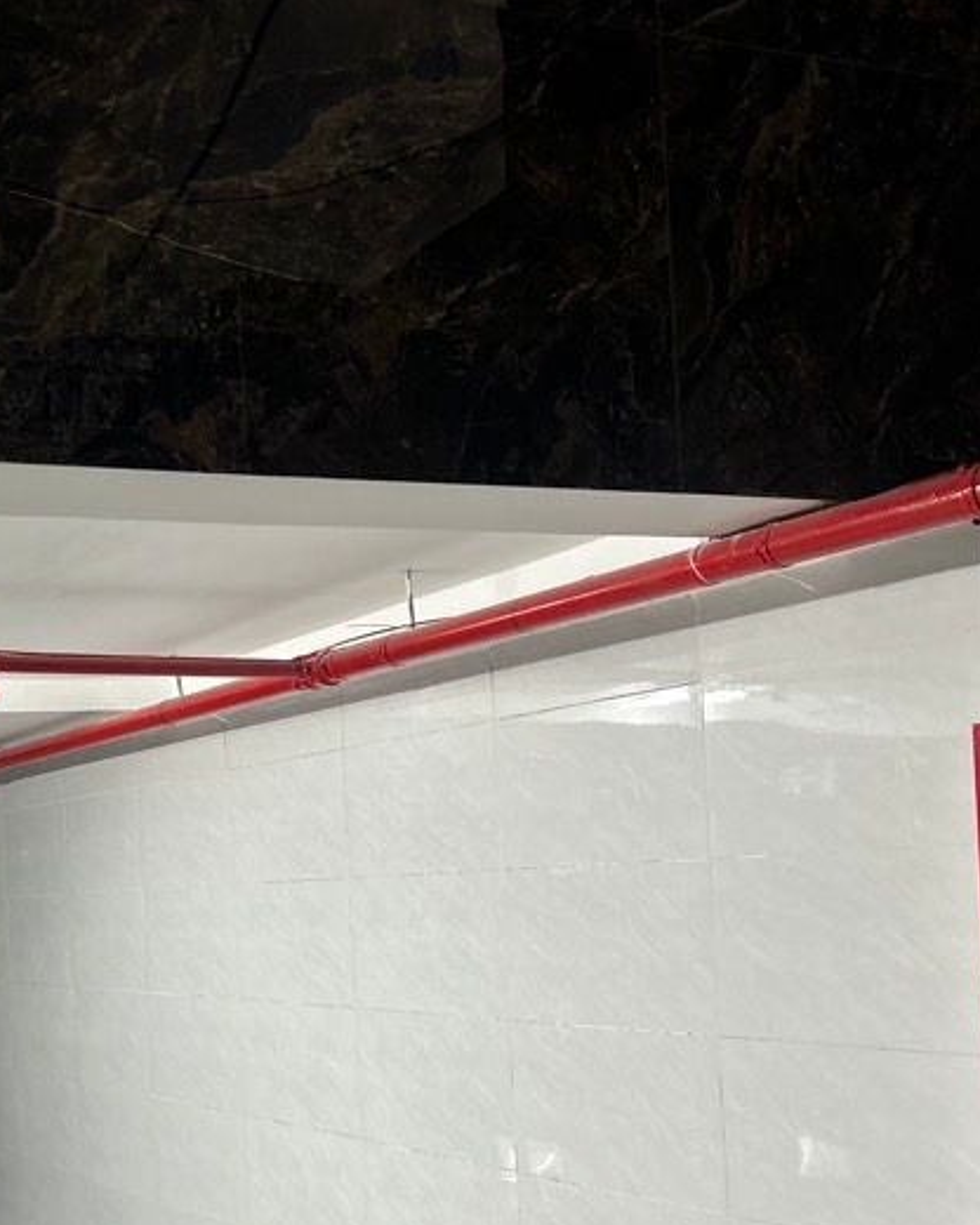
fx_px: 1813
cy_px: 843
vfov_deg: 36.8
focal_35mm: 50
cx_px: 160
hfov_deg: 29.4
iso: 125
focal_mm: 5.7
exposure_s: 1/109
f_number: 1.5
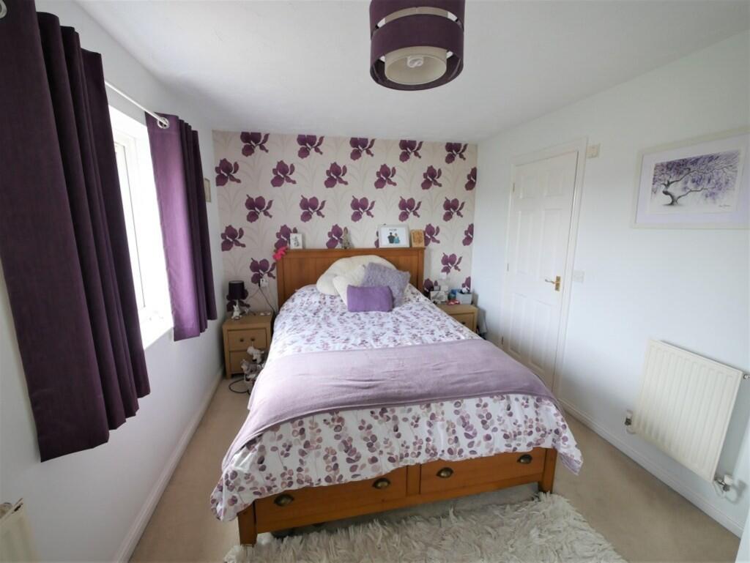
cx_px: 375
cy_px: 282
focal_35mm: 14
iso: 640
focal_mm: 7
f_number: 4
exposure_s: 1/60
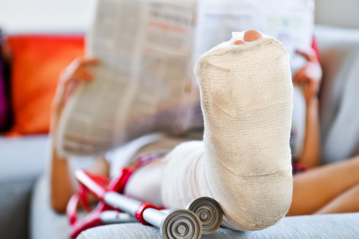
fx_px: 1046
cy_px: 120
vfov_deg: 13.0
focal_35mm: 105
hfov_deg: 19.5
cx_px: 180
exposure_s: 1/25
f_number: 3.5
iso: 200
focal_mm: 70
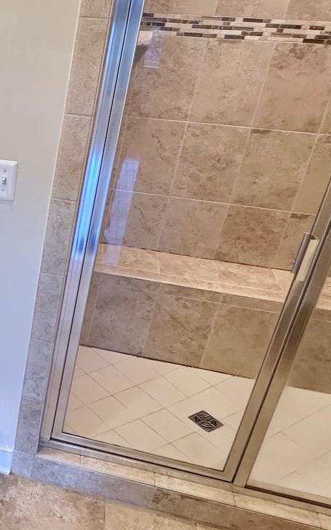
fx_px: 592
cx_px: -108
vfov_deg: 48.1
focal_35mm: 41
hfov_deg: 26.2
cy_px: 236
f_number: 2.2
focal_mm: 2.22
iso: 200
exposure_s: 1/60
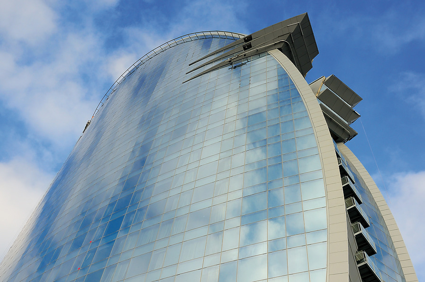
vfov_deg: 36.8
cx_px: 212
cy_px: 141
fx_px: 425
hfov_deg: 53.2
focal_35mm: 36
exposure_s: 1/250
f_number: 9
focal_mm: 24
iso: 200
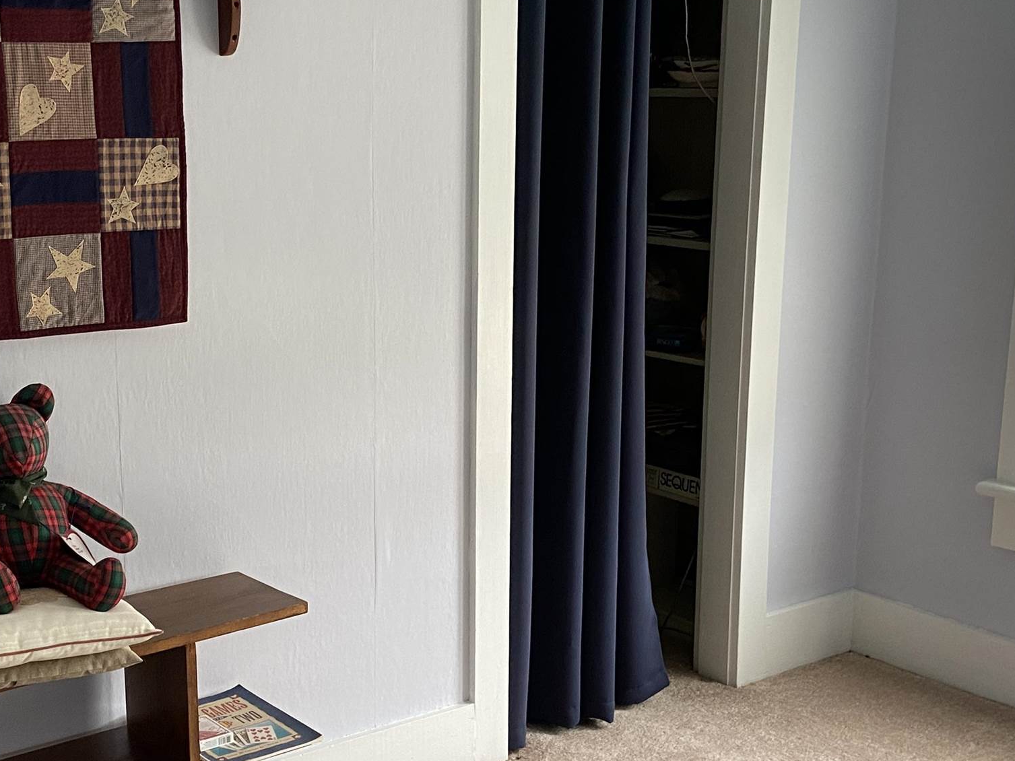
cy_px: 464
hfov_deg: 35.8
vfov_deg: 27.4
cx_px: 346
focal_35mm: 53
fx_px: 1554
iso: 125
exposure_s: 1/67
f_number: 1.8
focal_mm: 4.25
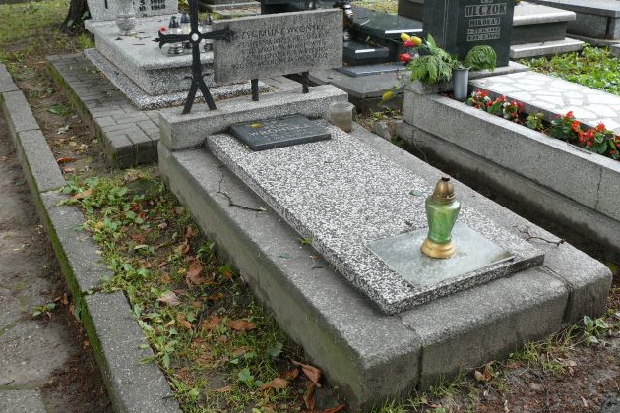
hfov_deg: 51.9
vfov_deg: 35.9
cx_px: 311
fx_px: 637
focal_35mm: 37
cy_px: 188
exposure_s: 1/100
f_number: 3.6
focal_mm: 7.4
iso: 100
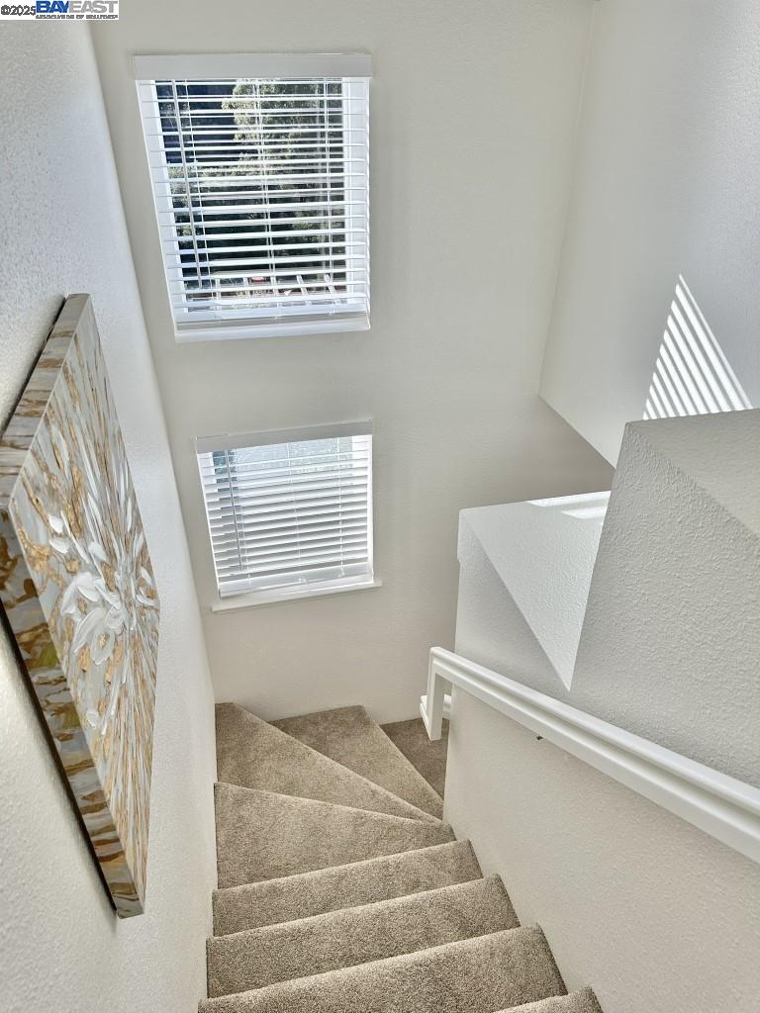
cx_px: 380
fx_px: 703
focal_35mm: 24
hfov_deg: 56.8
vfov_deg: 71.6
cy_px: 506
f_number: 1.78
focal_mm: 6.86
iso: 80
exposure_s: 1/935
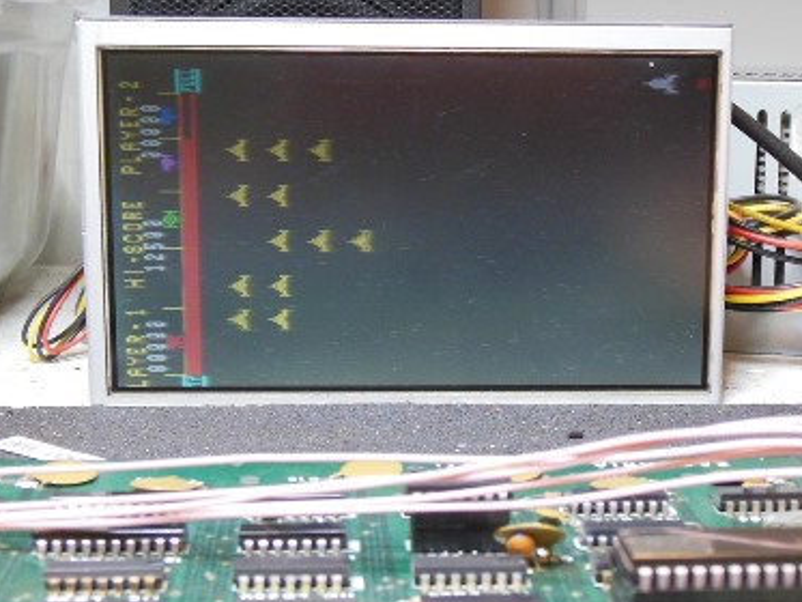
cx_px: 409
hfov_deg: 32.2
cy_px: 338
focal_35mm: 60
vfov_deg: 24.4
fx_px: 1391
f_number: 4
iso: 400
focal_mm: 8.9
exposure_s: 1/8
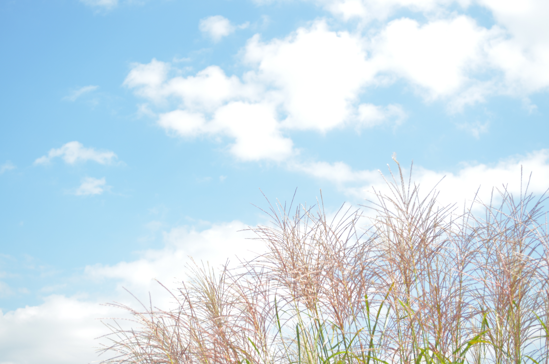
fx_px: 822
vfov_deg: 25.0
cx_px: 274
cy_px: 182
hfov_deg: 36.9
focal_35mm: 54
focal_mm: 36
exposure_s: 1/400
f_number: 5.6
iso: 200
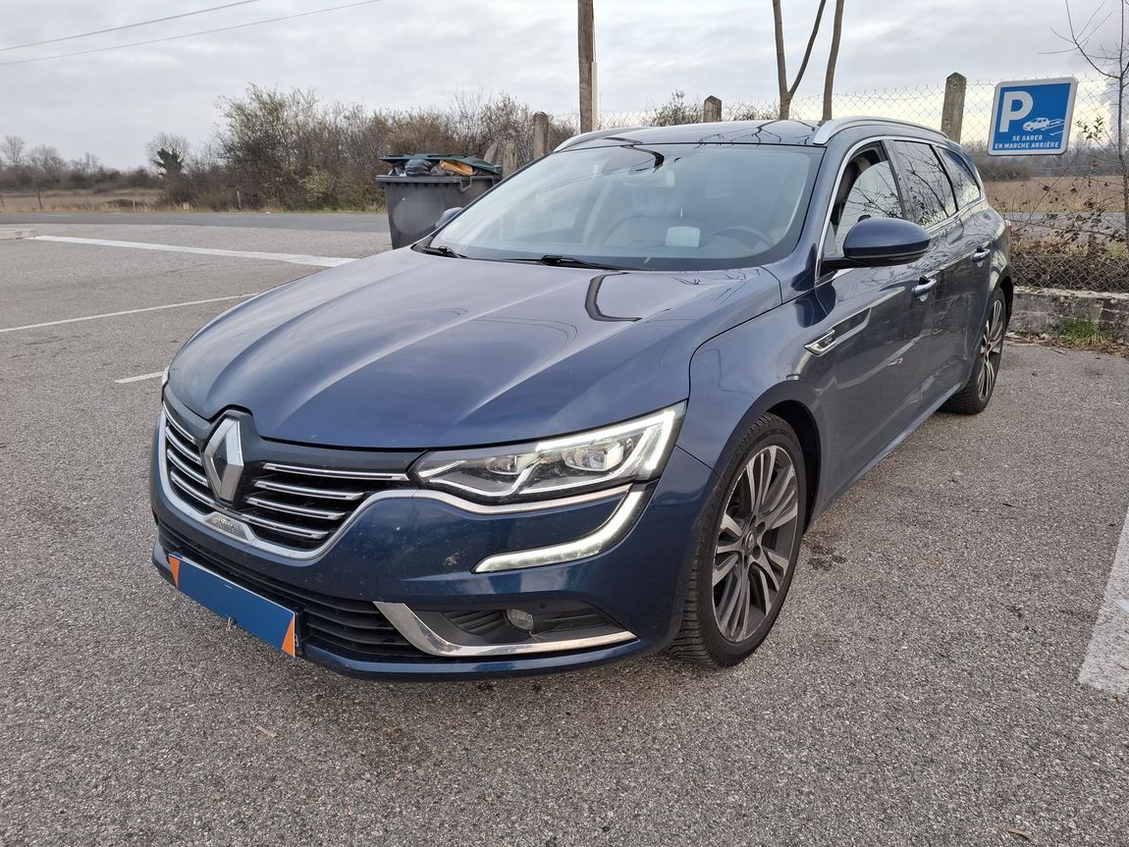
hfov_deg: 71.6
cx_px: 564
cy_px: 427
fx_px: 783
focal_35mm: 24
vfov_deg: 56.8
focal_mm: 5.54
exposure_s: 1/147
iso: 50
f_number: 1.8
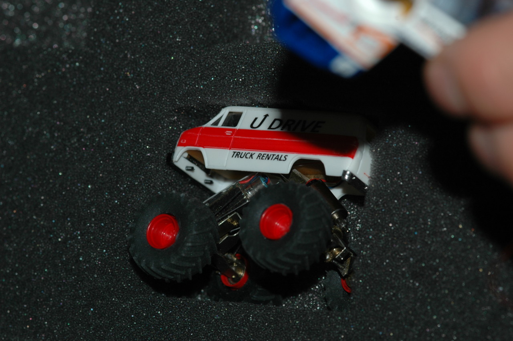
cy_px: 170
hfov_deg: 13.1
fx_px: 2242
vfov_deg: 8.7
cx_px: 256
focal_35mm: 158
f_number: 8
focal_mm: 105
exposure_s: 1/60
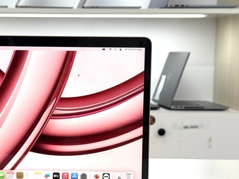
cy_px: 106
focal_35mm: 98
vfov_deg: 15.1
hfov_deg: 19.6
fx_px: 677
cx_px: 23
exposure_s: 1/158
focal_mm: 6.76
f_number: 1.78
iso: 50
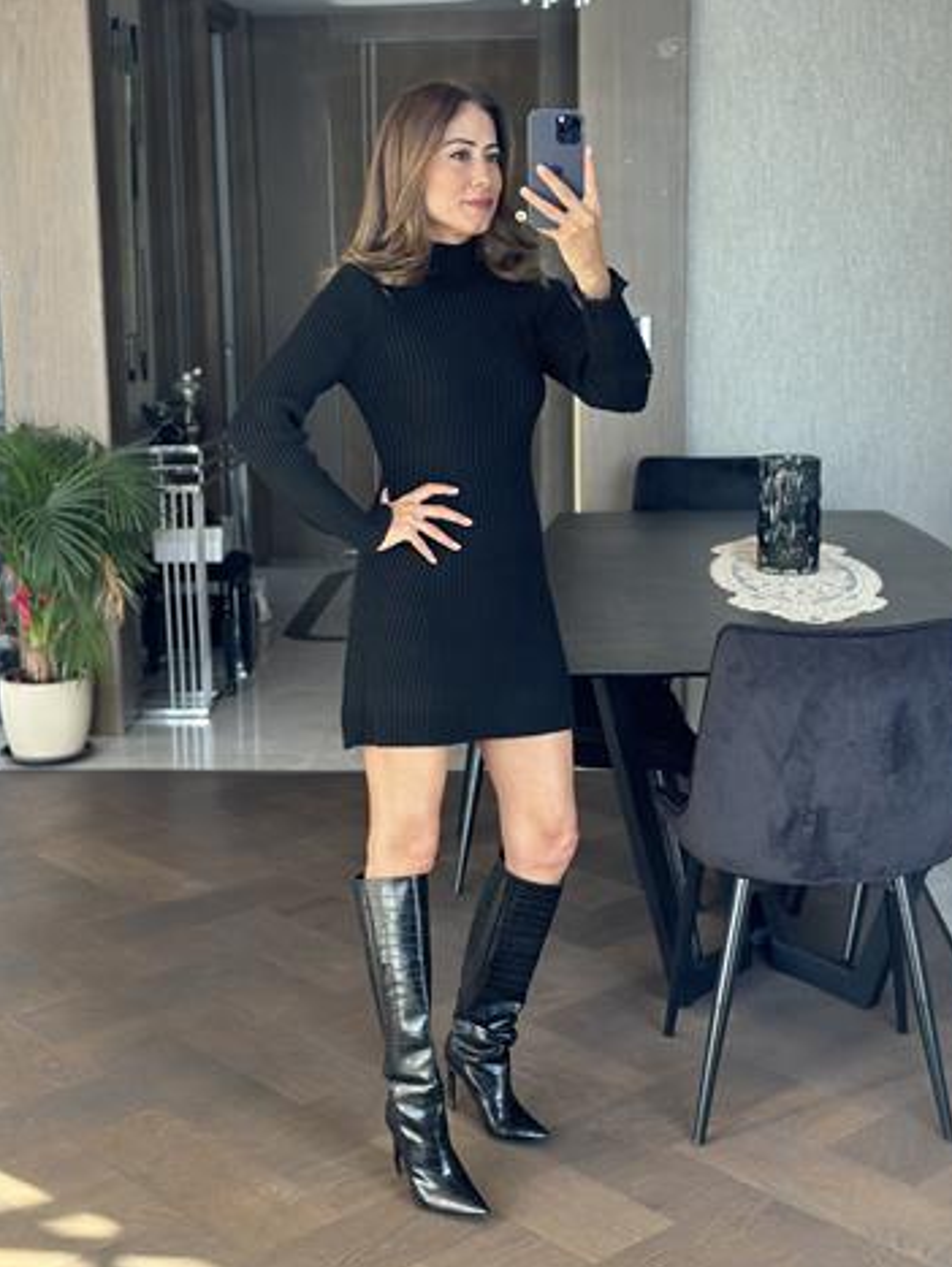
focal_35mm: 52
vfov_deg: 36.8
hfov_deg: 28.1
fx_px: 1904
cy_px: 632
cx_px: 467
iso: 125
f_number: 1.78
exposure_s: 1/108
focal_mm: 6.86
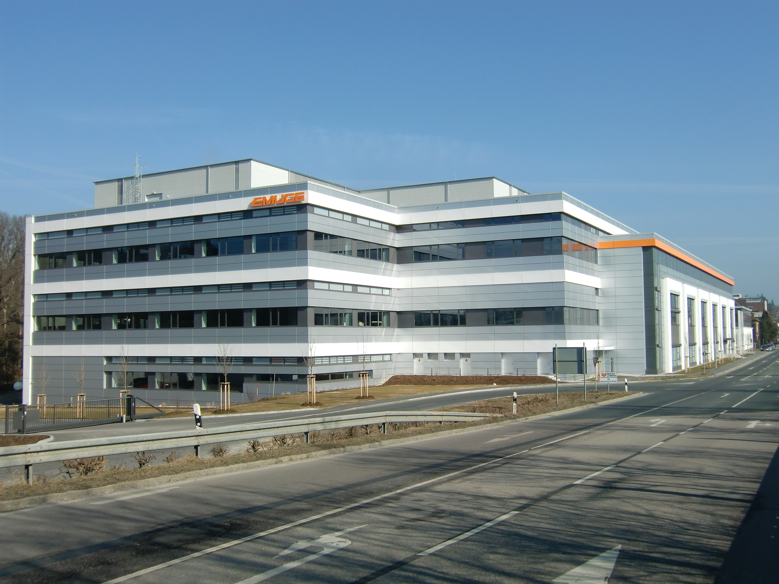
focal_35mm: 34
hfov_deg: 54.0
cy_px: 292
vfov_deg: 41.8
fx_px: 765
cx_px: 390
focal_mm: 6.1
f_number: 3.6
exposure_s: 1/800
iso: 64
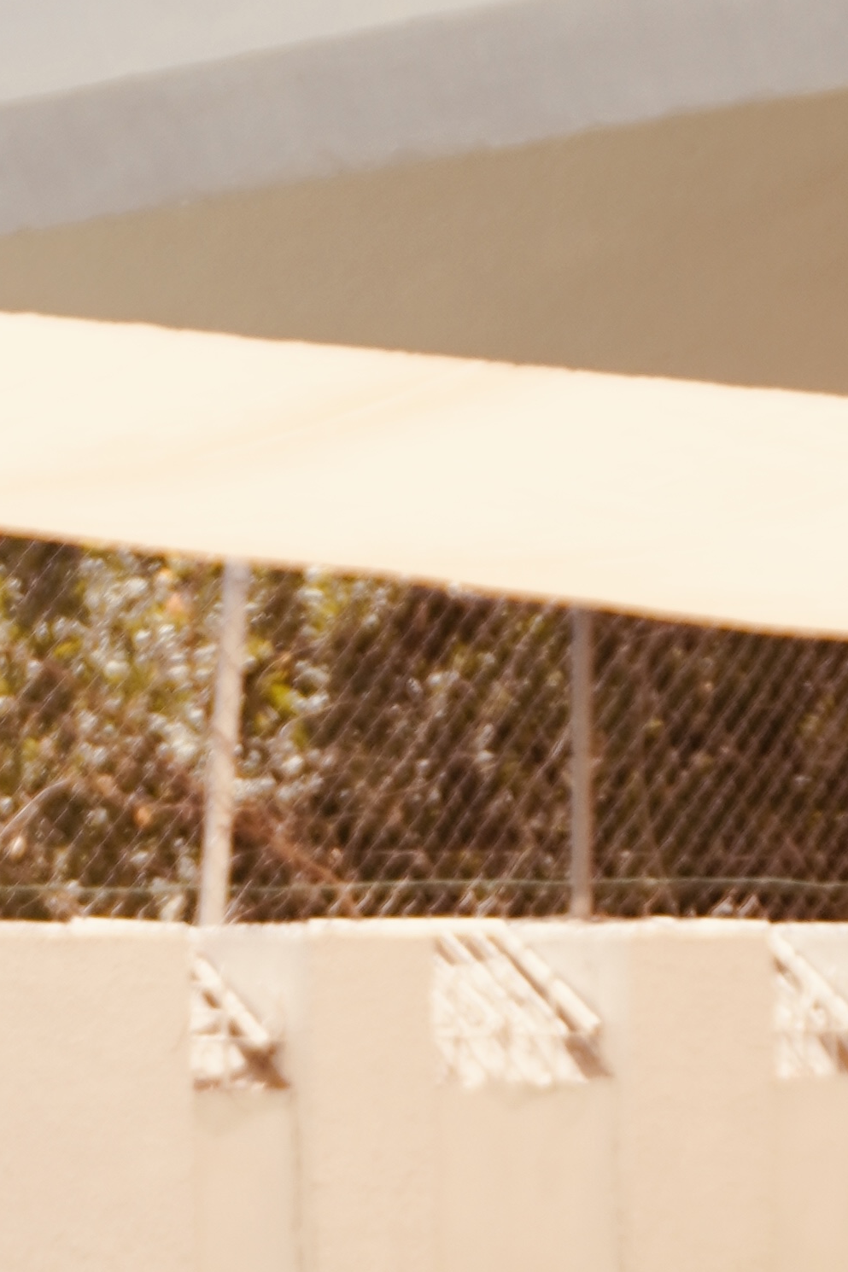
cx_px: 781
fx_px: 5337
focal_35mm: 151
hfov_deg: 9.0
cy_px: 1882
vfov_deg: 12.9
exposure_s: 1/320
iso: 100
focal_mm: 25
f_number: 4.5
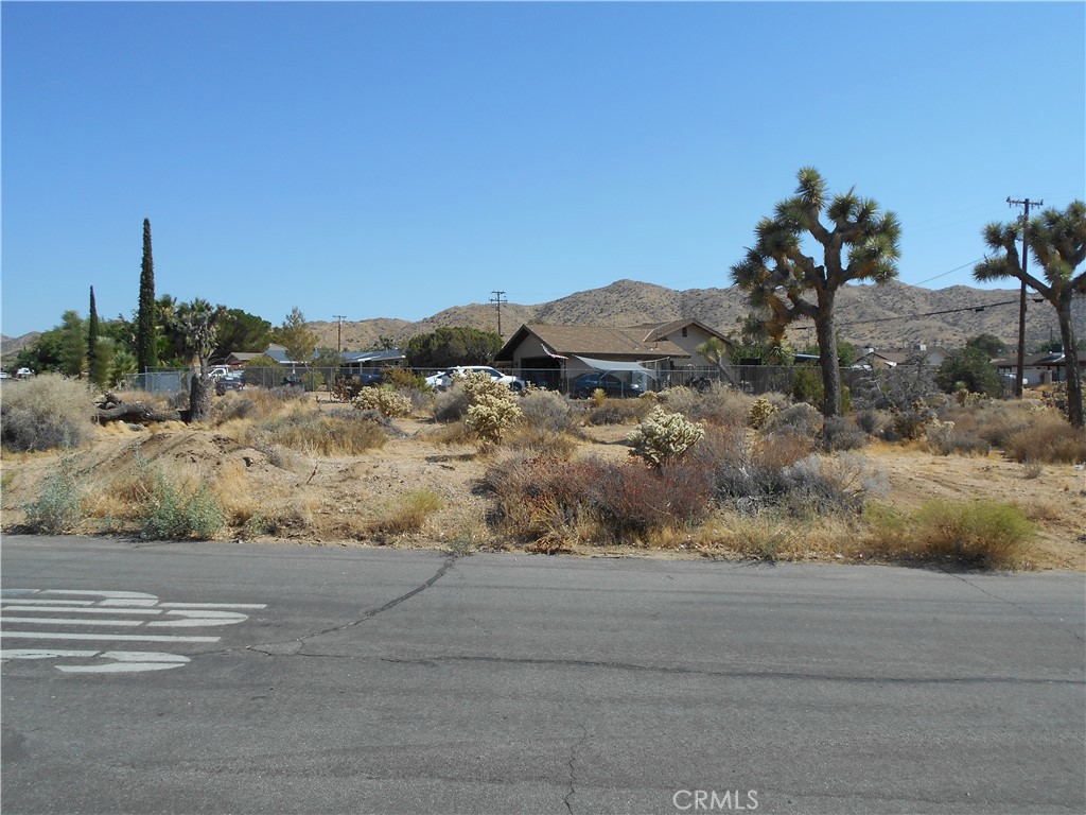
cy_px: 408
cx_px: 543
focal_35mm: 28
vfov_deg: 49.7
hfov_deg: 63.4
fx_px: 878
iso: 80
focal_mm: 5.1
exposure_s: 1/1250
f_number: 3.4
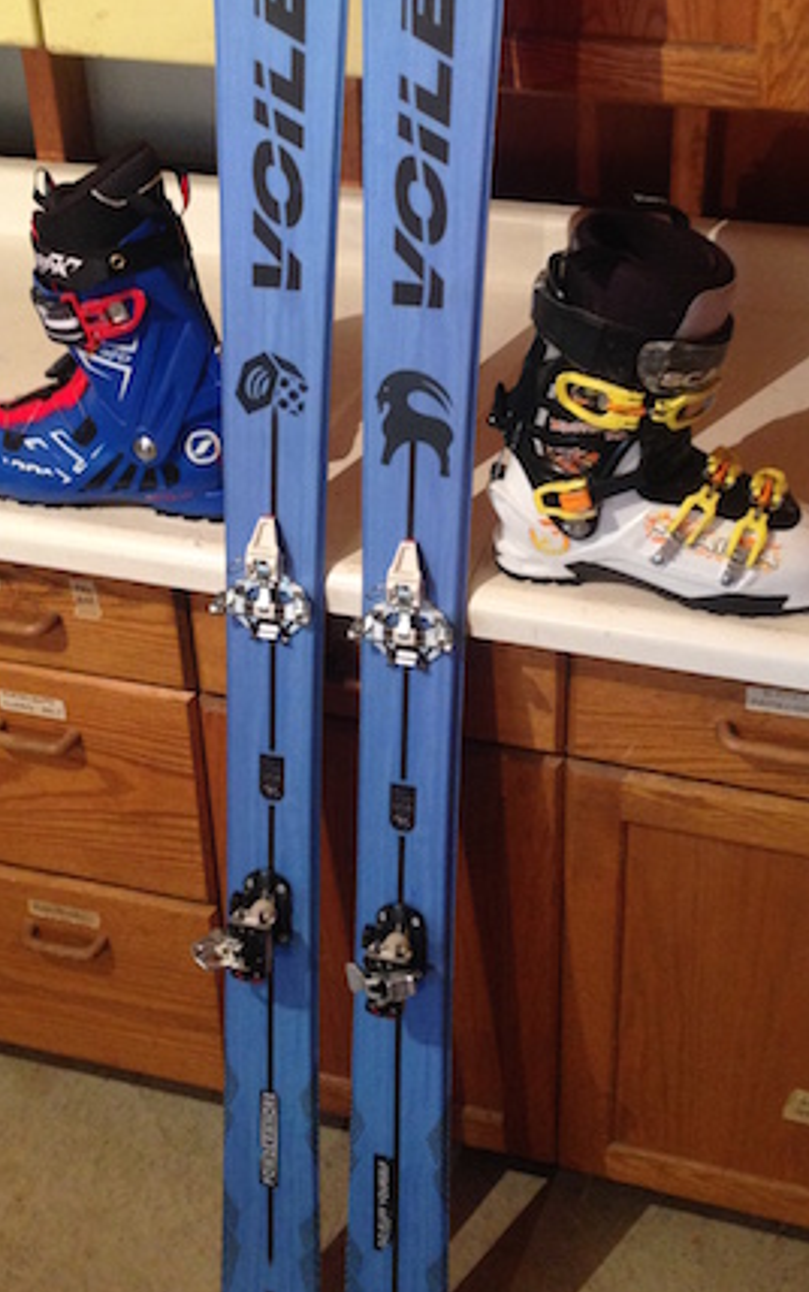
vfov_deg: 40.4
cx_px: 404
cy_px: 411
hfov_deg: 26.4
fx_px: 1726
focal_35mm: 49
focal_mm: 4.12
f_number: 2.4
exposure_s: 1/20
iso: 200
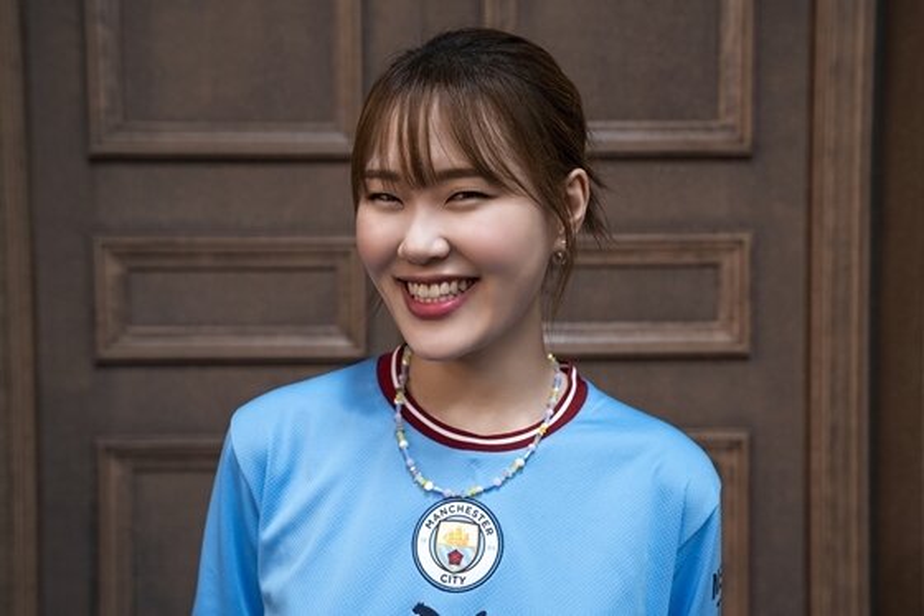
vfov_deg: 35.0
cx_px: 462
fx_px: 975
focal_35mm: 38
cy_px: 308
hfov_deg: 50.7
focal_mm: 38
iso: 1250
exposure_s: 1/125
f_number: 4.5
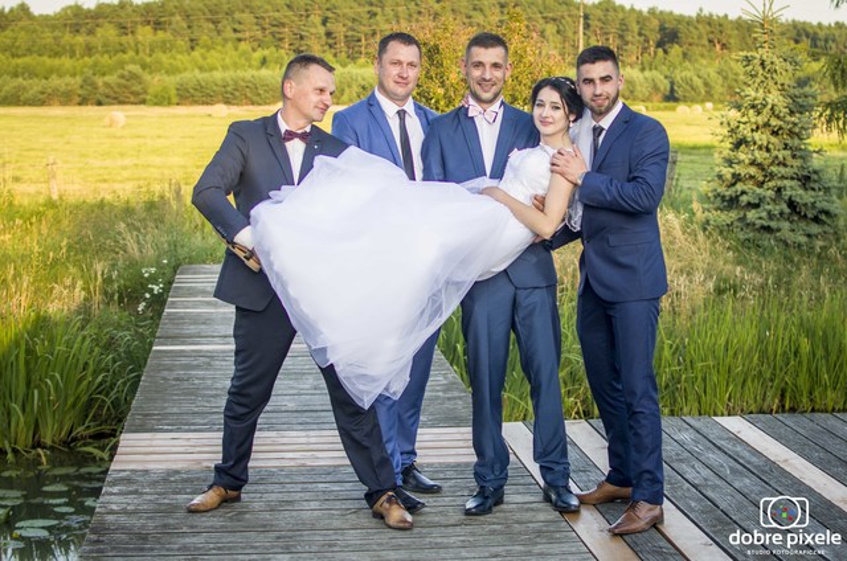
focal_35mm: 52
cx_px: 424
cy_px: 280
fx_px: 1233
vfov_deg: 25.6
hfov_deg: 37.9
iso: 100
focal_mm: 35
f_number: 2.2
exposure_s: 1/2000
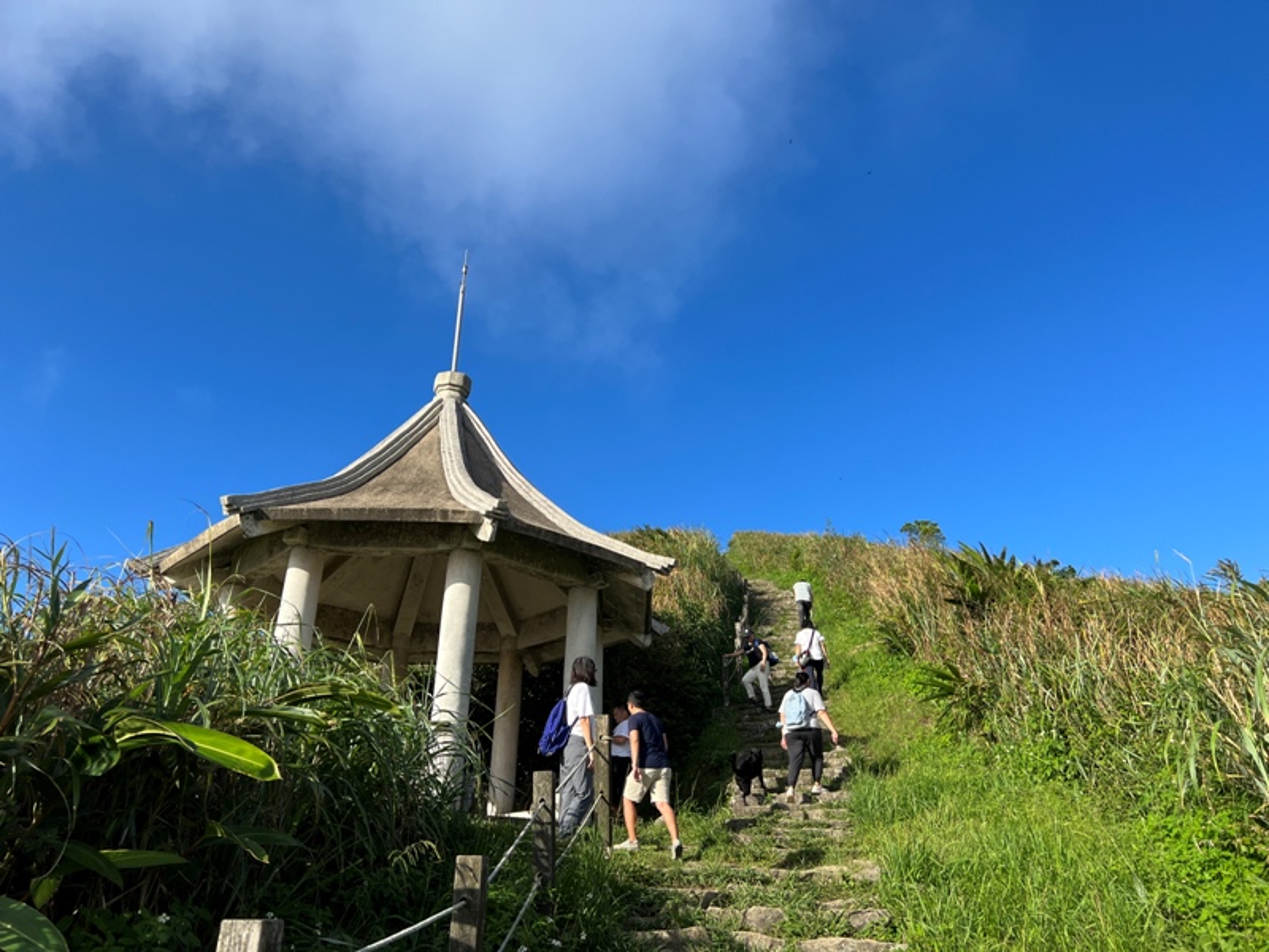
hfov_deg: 67.3
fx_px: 953
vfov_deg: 53.1
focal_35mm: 26
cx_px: 634
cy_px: 476
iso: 50
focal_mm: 5.7
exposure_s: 1/2457
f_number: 1.5
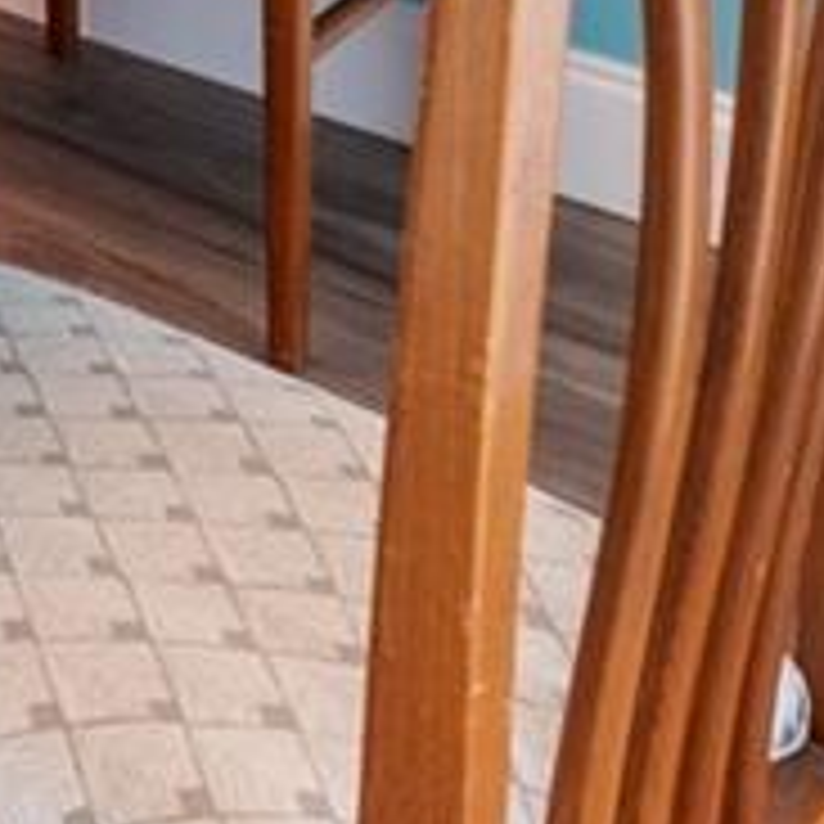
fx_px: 2801
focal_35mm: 104
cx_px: -1058
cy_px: -1042
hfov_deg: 13.2
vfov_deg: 13.3
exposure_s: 1.6
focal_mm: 14
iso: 250
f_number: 9
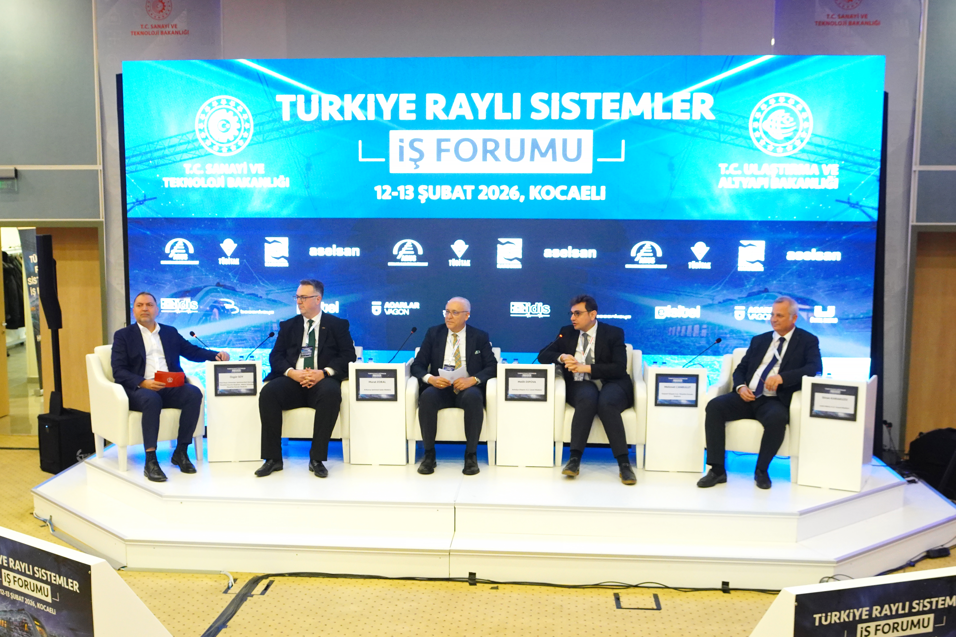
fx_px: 797
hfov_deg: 61.9
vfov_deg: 43.6
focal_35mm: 30
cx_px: 478
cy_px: 318
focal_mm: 20
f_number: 3.5
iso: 1600
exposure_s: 1/50
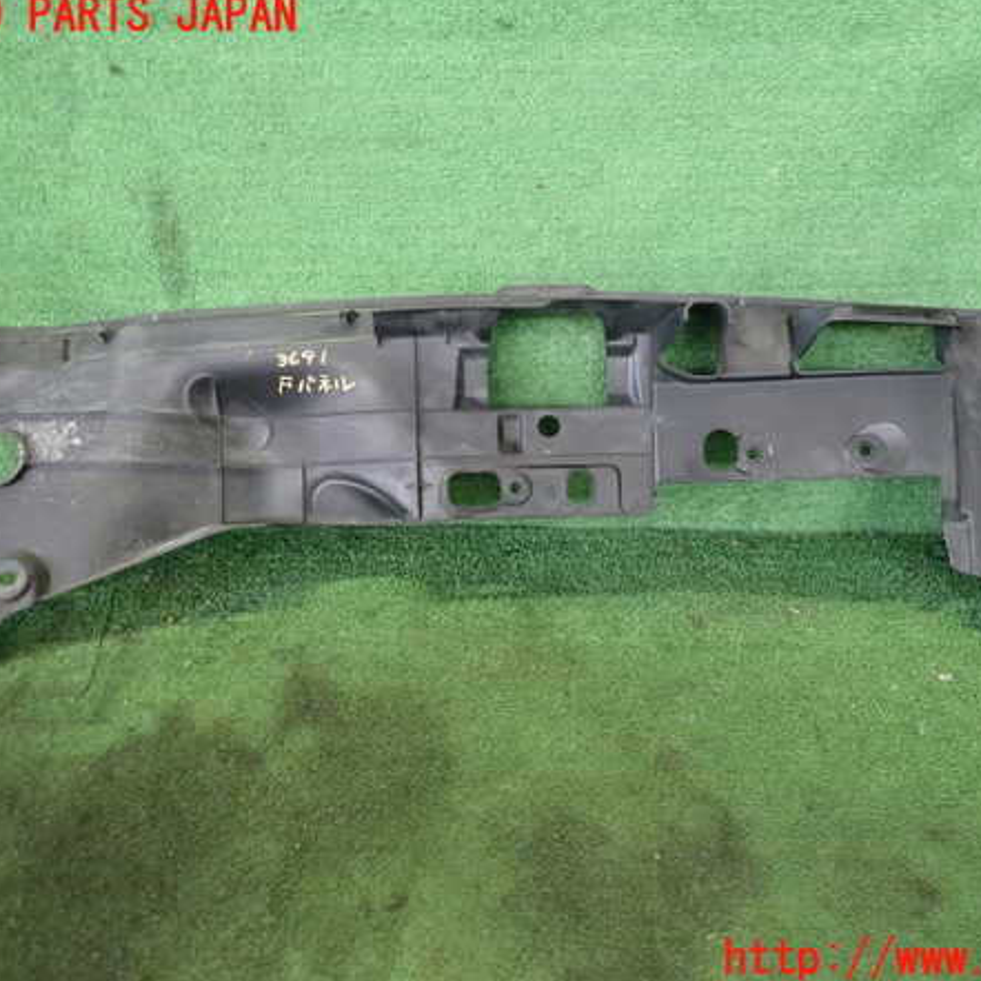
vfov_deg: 54.0
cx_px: 559
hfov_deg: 53.9
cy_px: 488
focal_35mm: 30
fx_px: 962
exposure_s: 1/30
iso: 500
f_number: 2
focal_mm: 4.5
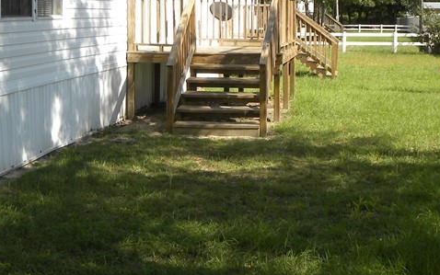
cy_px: 72
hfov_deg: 34.5
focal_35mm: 59
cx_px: 228
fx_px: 708
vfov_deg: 21.8
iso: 64
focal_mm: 4.6
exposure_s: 1/237
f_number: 5
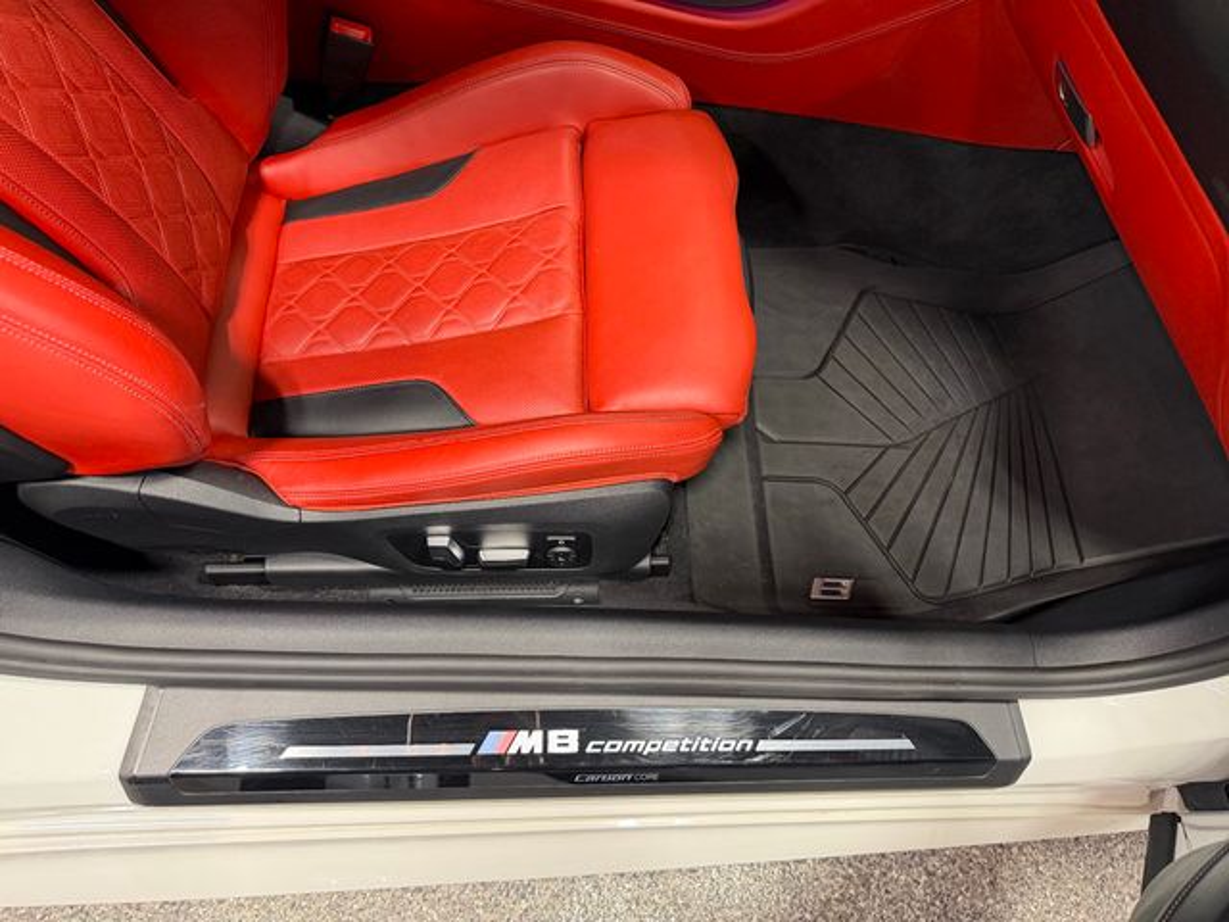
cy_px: 461
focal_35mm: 24
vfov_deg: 56.8
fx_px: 852
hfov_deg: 71.6
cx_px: 614
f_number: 1.78
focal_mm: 6.76
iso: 320
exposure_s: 1/120
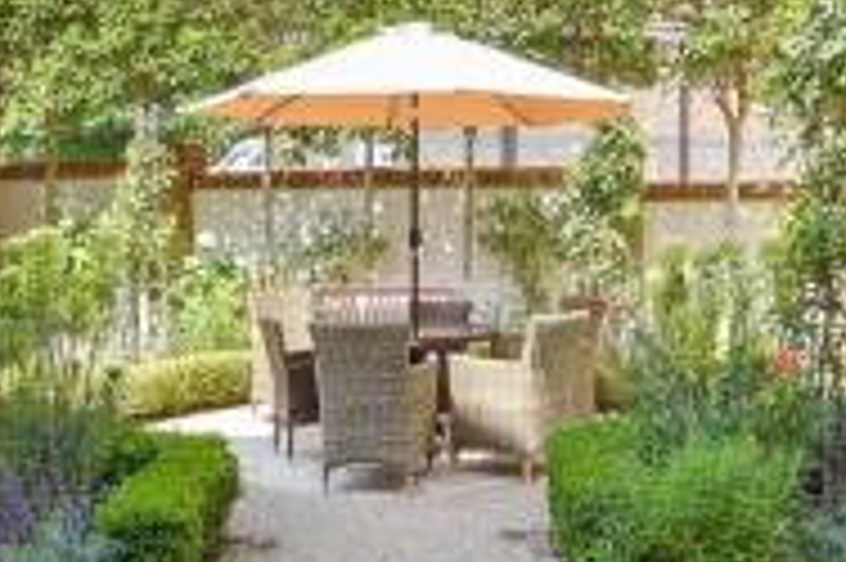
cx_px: 410
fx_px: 892
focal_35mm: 38
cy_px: 182
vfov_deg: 34.6
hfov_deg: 50.7
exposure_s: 1/125
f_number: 8
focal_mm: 10
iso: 160
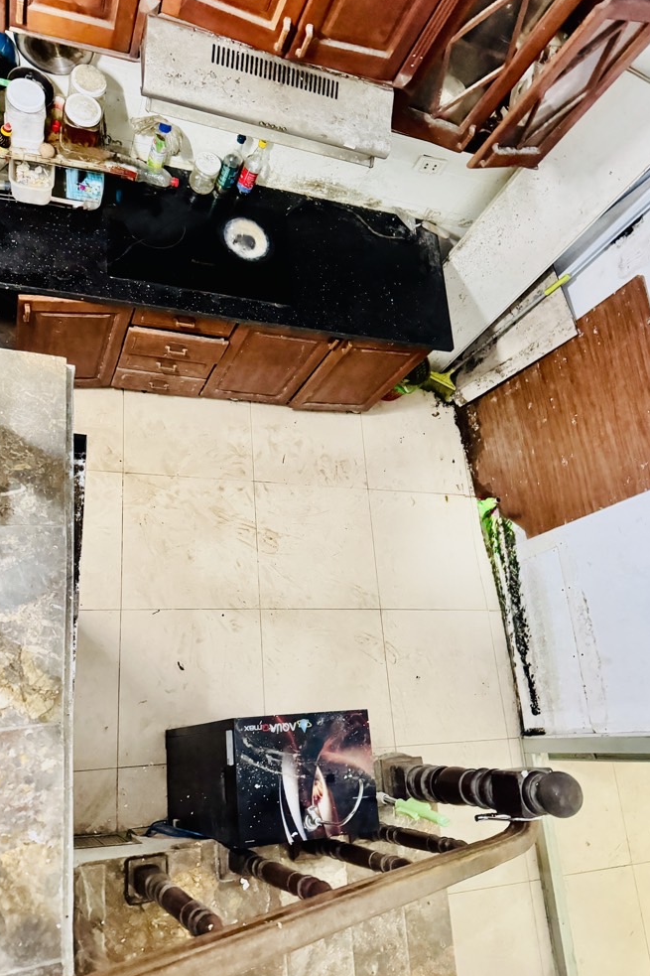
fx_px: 704
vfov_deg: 69.4
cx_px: 291
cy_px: 493
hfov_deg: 49.5
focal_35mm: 26
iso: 1600
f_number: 1.78
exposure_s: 1/30
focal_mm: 6.76
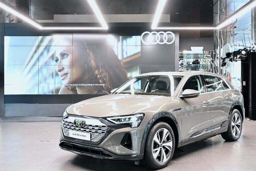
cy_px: 86
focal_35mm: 36
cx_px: 128
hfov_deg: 53.1
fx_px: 256
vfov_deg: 36.9
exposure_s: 1/13
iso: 1600
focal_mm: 36
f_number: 11
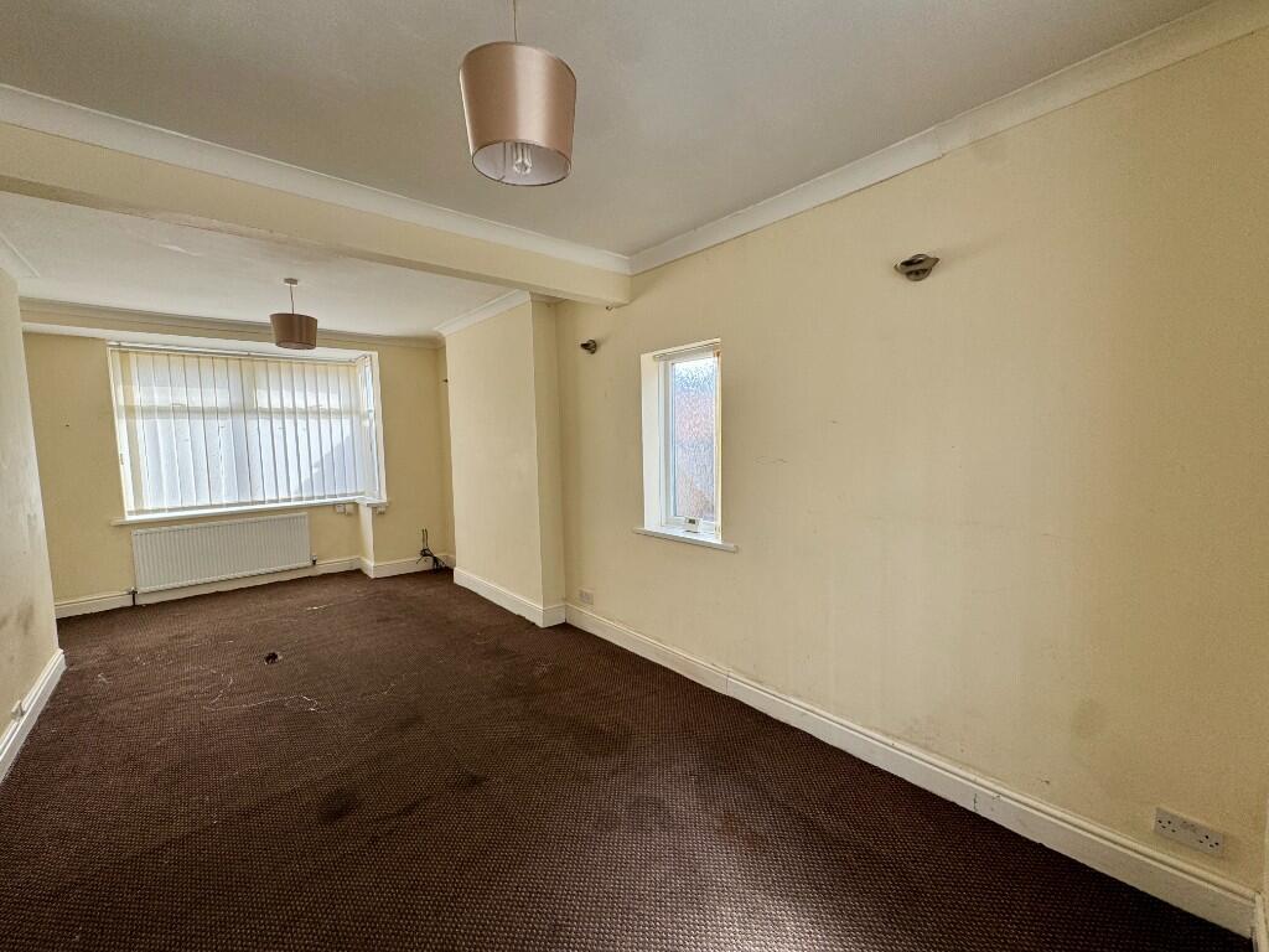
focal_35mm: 14
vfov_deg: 85.7
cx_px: 634
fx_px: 513
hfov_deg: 102.1
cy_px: 476
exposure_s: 1/99
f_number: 2.2
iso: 64
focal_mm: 2.22
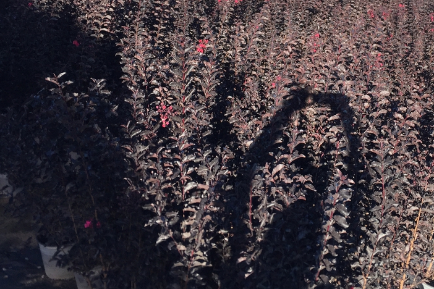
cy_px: 70
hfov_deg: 43.7
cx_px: 300
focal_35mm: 44
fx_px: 530
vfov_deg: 30.0
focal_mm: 4.15
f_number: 2.2
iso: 32
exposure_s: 1/732
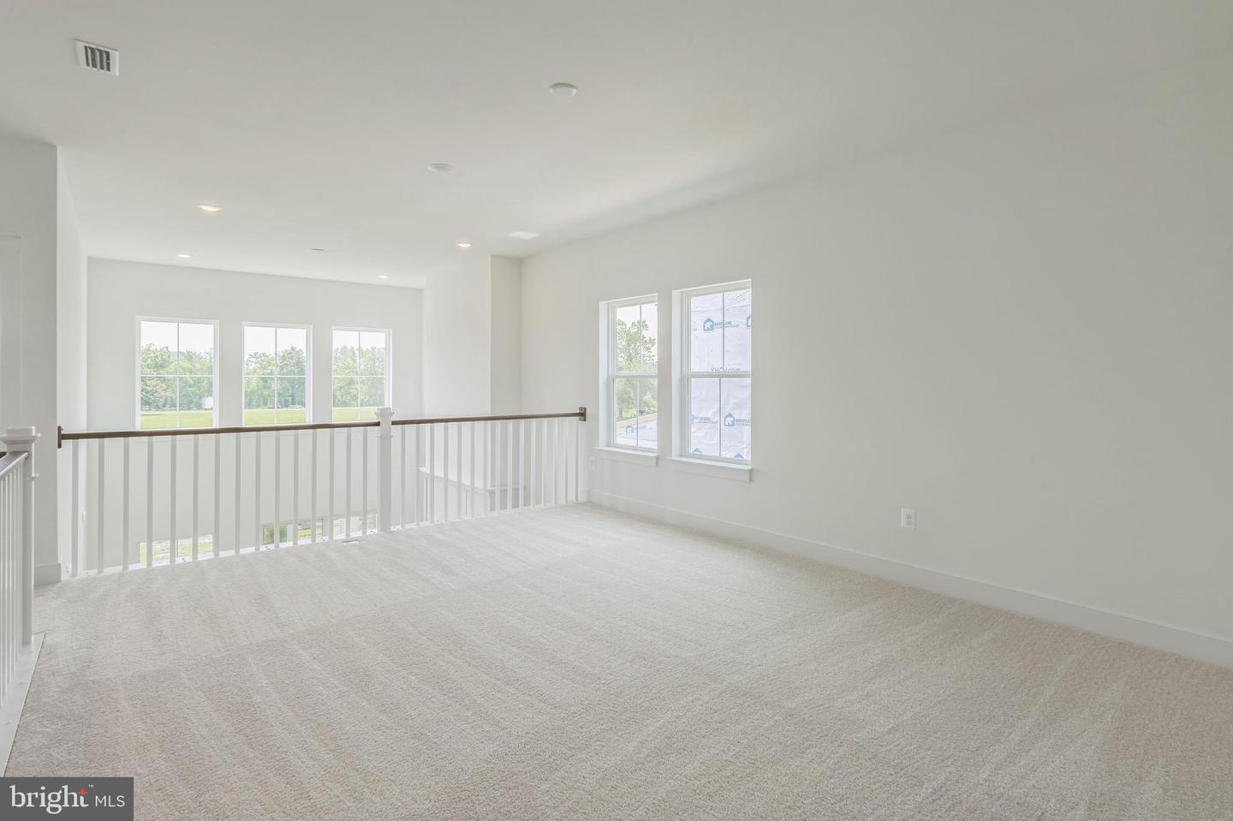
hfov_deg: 93.3
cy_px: 410
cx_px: 616
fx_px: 582
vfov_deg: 70.4
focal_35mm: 17
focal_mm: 17
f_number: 10
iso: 320
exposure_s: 1/100
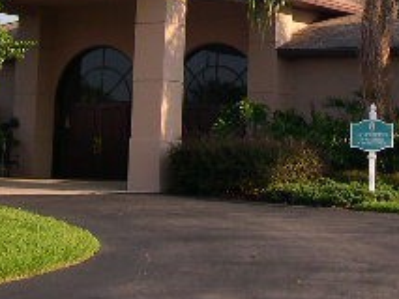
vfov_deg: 12.7
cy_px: -54
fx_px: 1315
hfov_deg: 16.9
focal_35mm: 114
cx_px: 403
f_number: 7.6
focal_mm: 8
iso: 100
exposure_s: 1/101
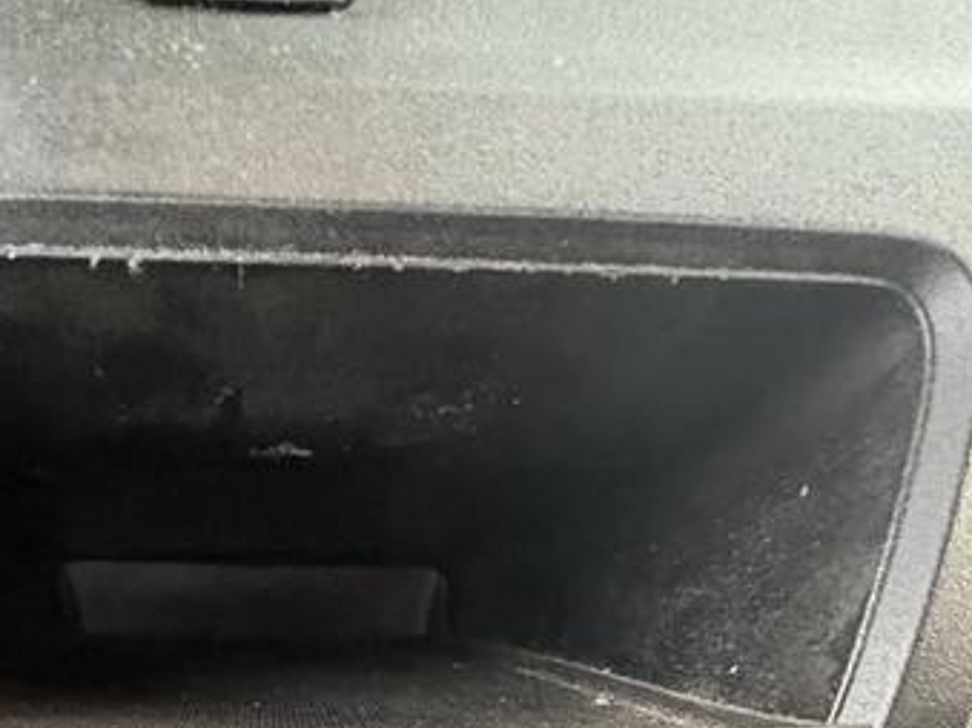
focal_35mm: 37
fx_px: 1039
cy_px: 954
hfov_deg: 49.4
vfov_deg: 30.3
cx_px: 338
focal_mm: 2.22
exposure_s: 1/60
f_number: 2.2
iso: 800
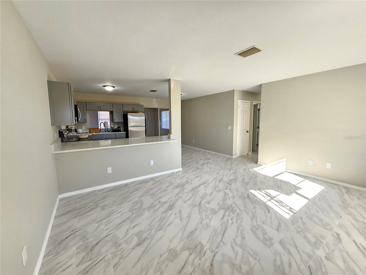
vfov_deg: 89.9
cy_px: 138
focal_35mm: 13
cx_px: 183
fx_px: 137
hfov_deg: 106.2
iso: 50
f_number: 2.2
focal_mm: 2.2
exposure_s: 1/60
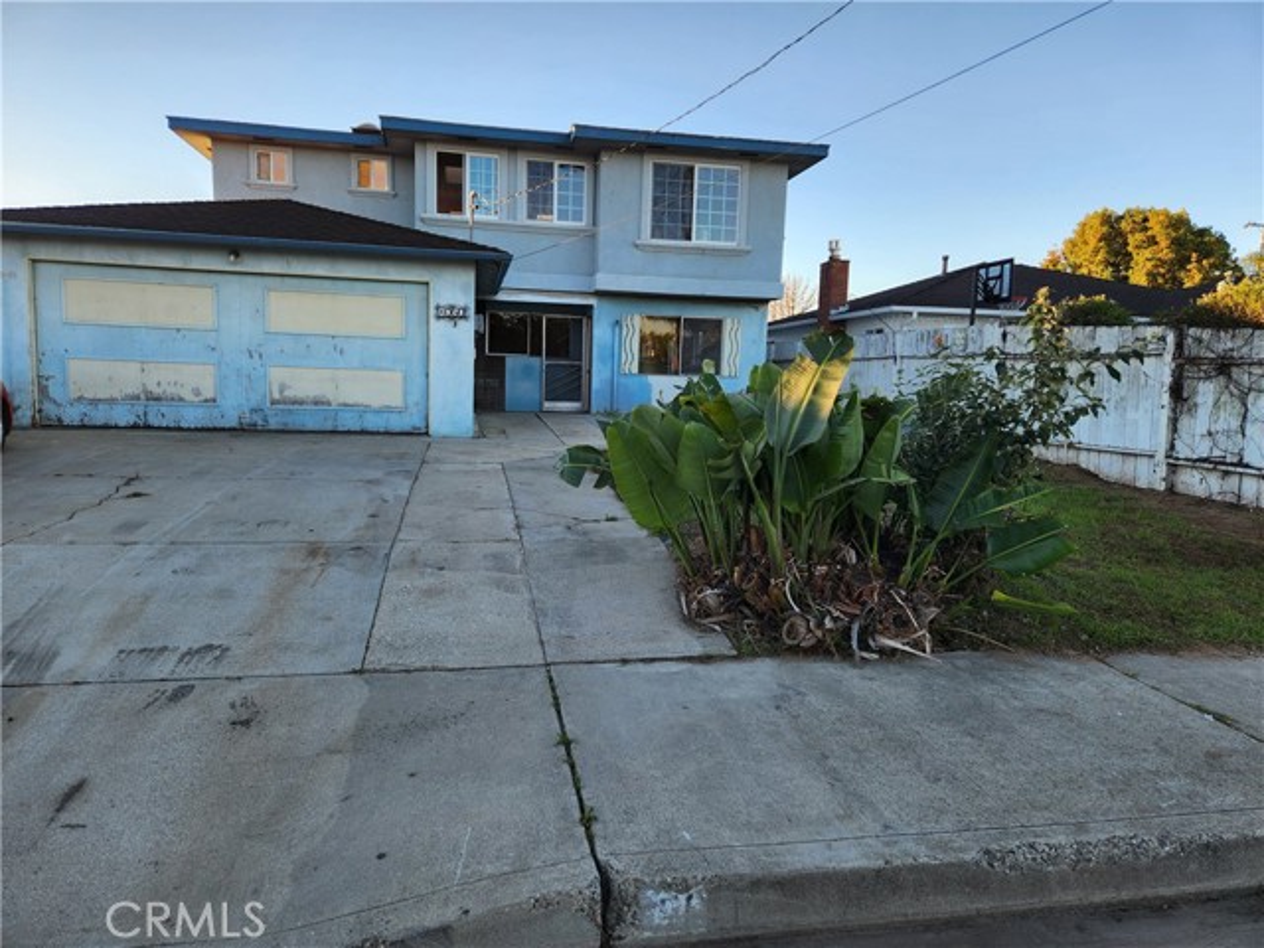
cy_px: 474
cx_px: 632
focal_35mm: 23
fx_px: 840
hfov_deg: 73.9
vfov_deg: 58.9
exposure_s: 1/296
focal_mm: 5.4
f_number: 1.8
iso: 20
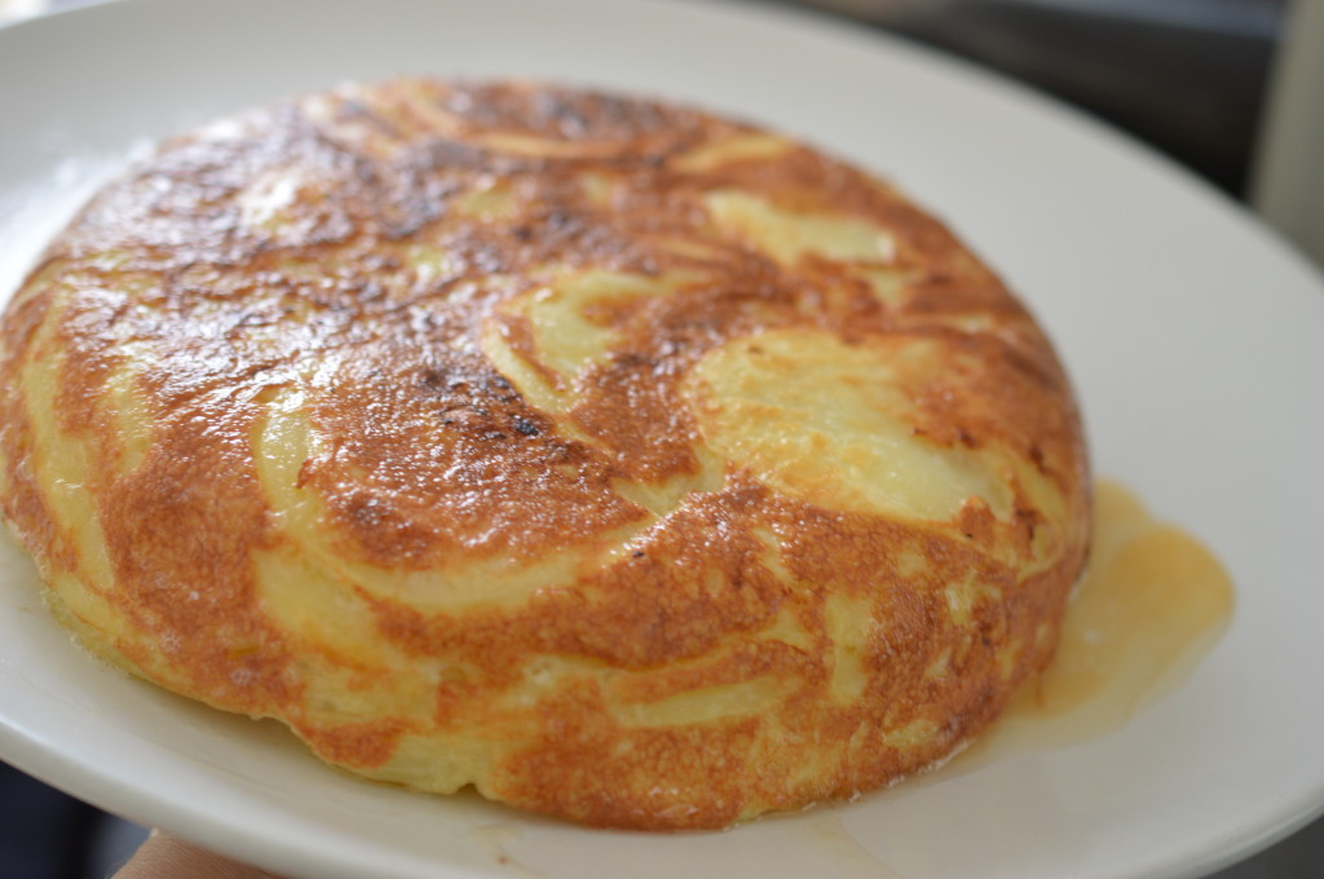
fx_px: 2204
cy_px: 440
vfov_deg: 22.6
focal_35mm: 60
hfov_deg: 33.4
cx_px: 662
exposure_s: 1/60
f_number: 3.5
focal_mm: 40
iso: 400
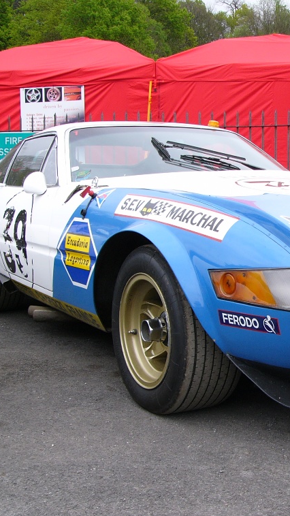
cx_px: 276
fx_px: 725
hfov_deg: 21.9
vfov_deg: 39.2
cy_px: 259
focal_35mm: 53
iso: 50
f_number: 3.3
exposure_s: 1/125
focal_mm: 6
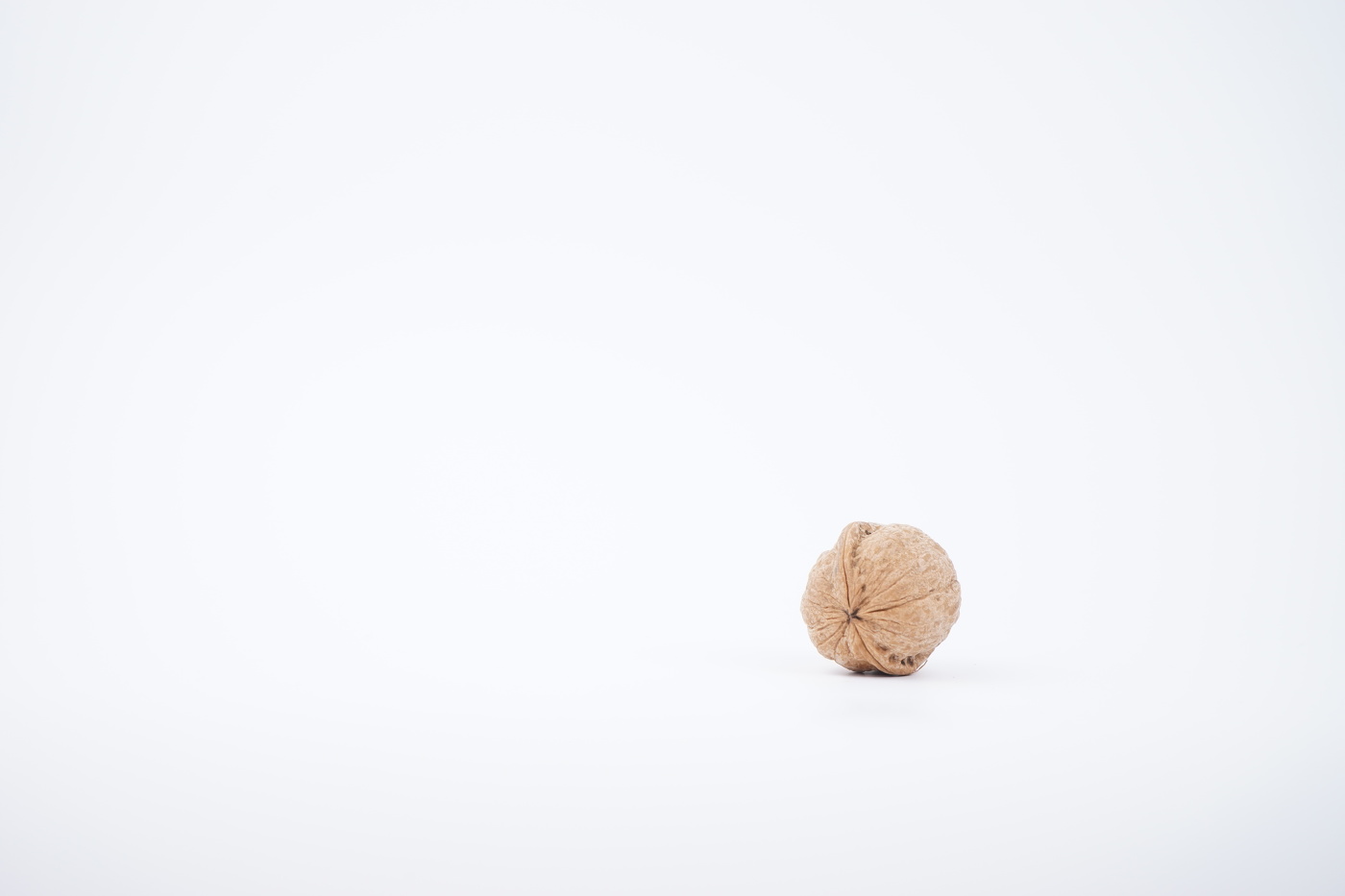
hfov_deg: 48.5
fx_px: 1494
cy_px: 448
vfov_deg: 33.4
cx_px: 672
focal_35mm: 40
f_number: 8
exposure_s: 1/50
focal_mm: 40
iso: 400
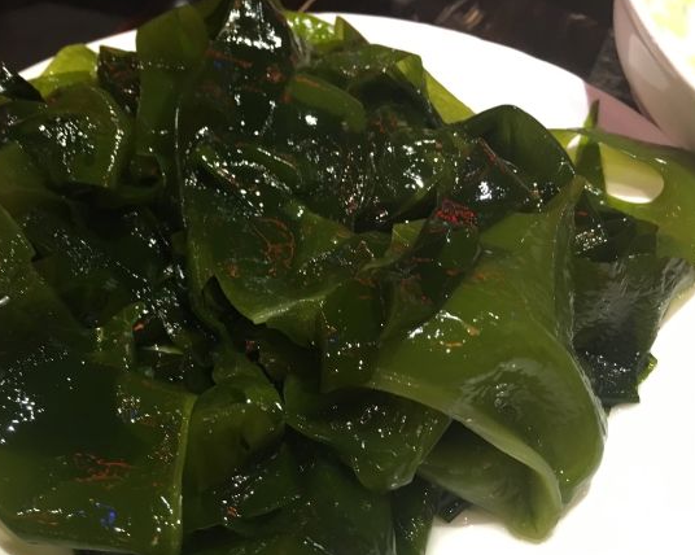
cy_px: 329
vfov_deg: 39.9
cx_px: 253
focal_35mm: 37
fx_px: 761
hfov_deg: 48.6
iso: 200
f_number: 2.2
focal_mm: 4.15
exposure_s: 1/17
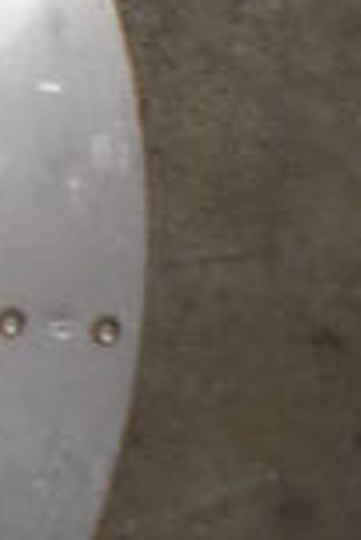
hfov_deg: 7.7
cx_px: -638
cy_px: 184
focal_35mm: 160
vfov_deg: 12.8
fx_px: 2401
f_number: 3.5
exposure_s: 1/125
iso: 2000
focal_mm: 18
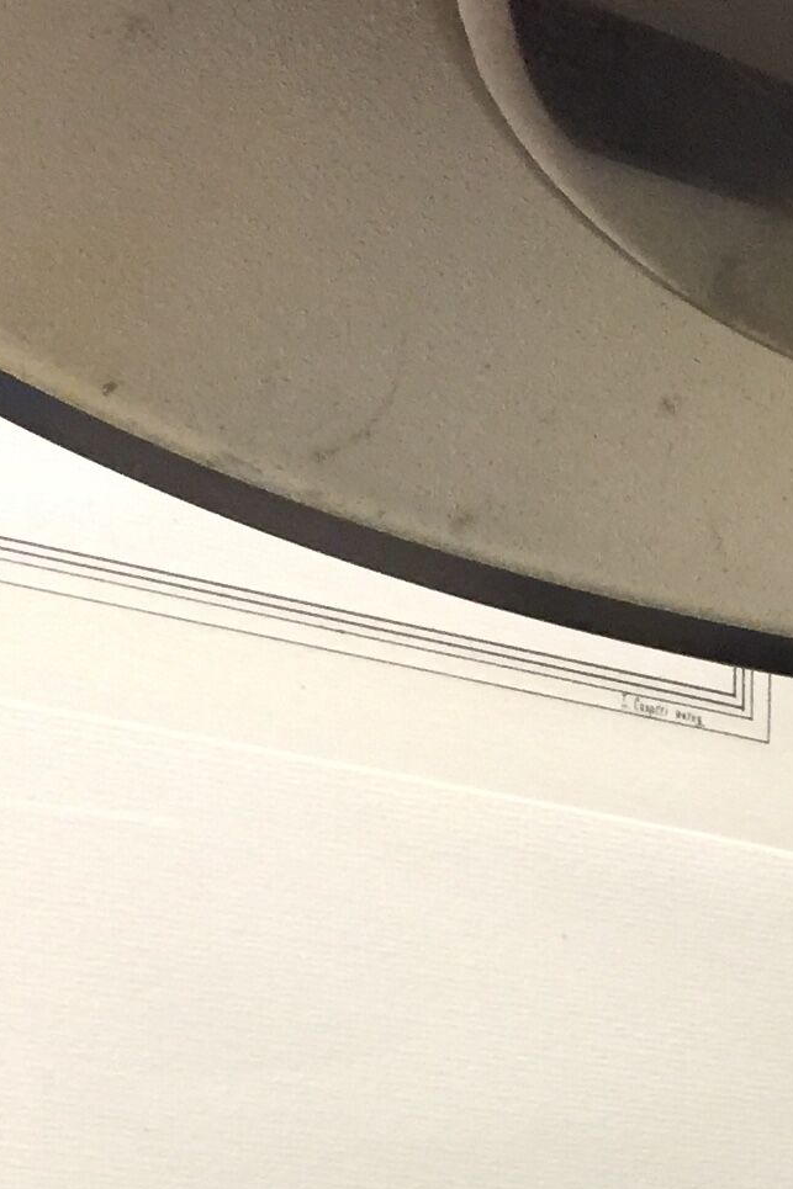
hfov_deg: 12.4
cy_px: 1932
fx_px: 3371
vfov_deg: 17.4
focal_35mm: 102
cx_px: 1363
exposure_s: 1/33
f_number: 2.2
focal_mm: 4.15
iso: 80
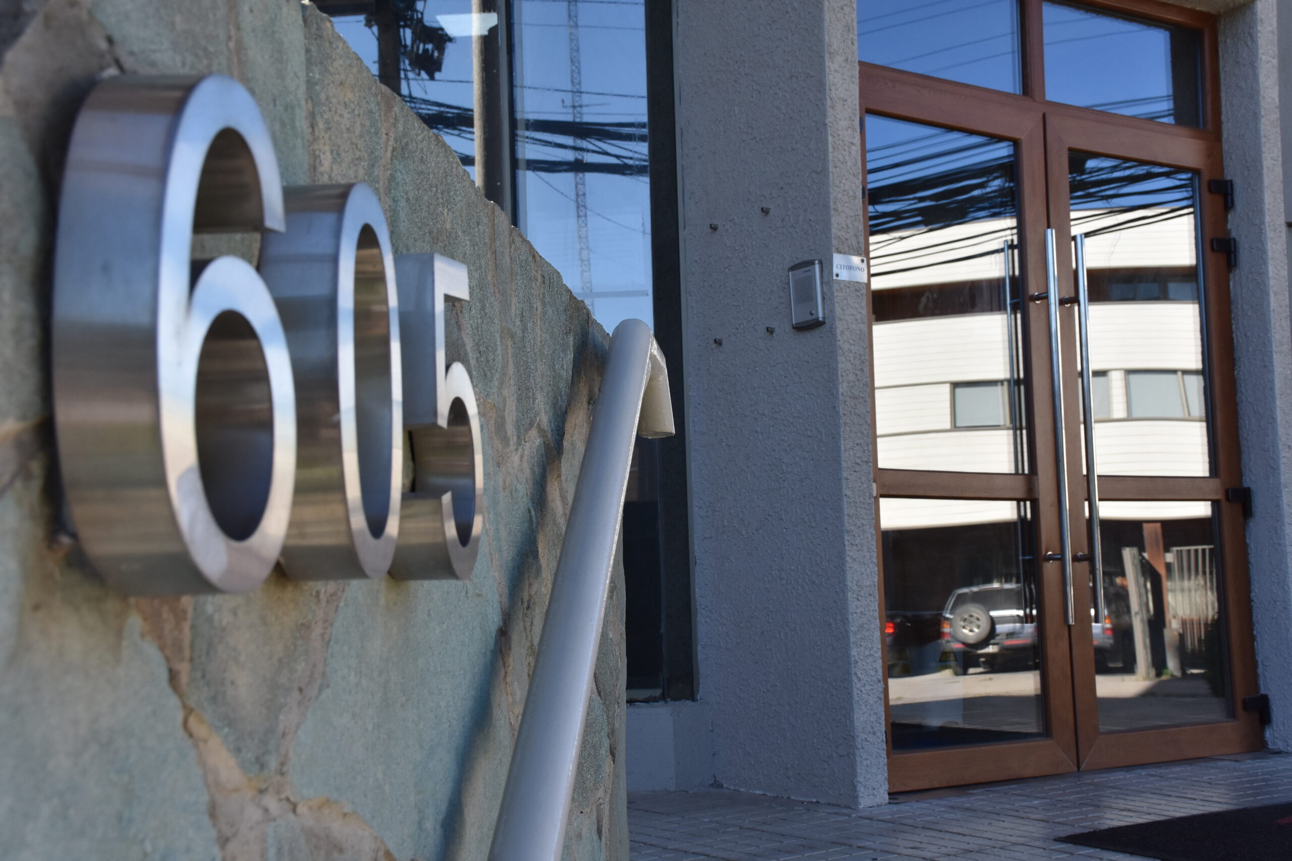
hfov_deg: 41.1
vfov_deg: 28.1
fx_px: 1723
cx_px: 646
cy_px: 430
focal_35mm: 48
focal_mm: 32
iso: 720
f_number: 8
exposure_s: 1/500
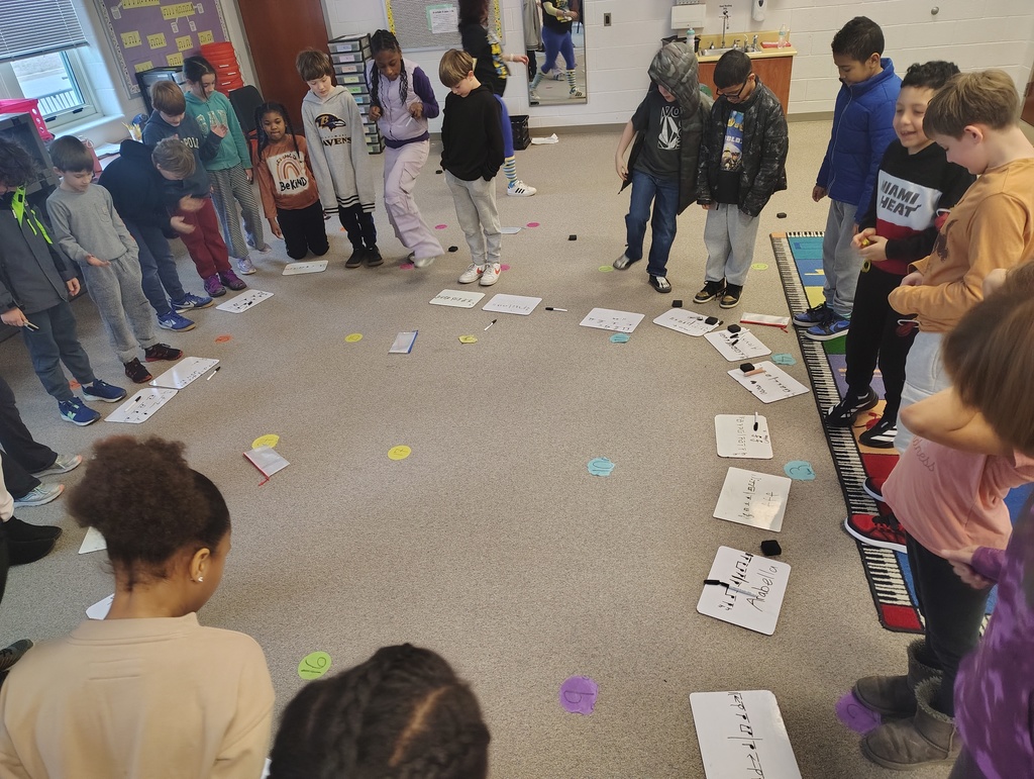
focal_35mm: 24
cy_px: 390
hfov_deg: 71.5
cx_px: 517
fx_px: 718
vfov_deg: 56.9
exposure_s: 1/60
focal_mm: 5.56
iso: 1681
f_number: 1.8
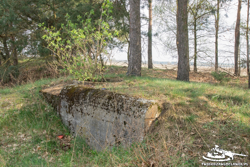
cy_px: 84
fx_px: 271
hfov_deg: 49.6
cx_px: 125
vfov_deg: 34.2
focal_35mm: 39
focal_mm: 26
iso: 400
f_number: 8
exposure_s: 1/80
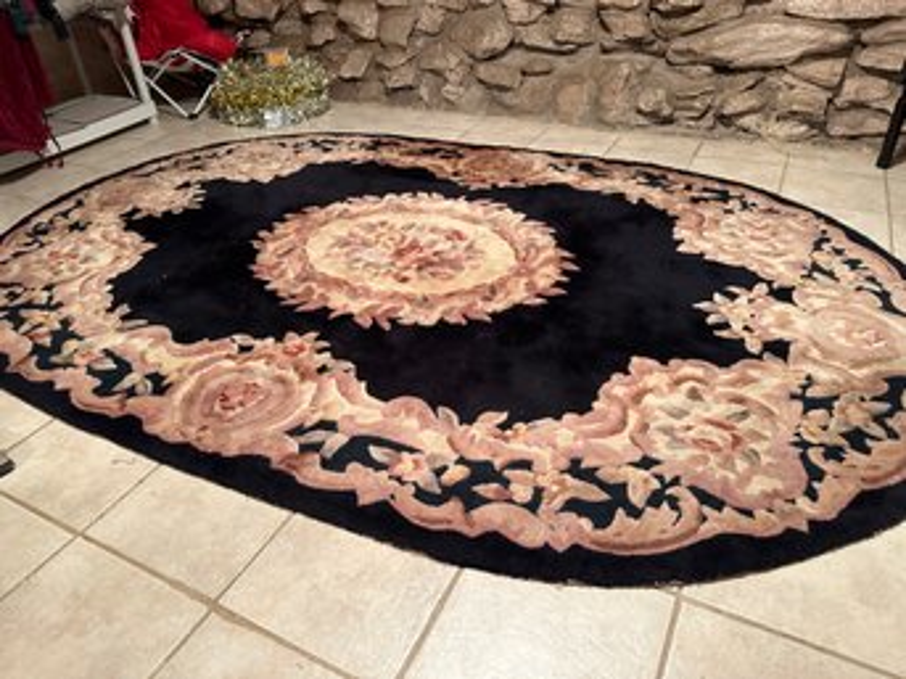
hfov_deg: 71.6
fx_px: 628
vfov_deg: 56.8
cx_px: 453
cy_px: 340
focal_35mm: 24
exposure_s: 1/60
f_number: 1.78
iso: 640
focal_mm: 6.86
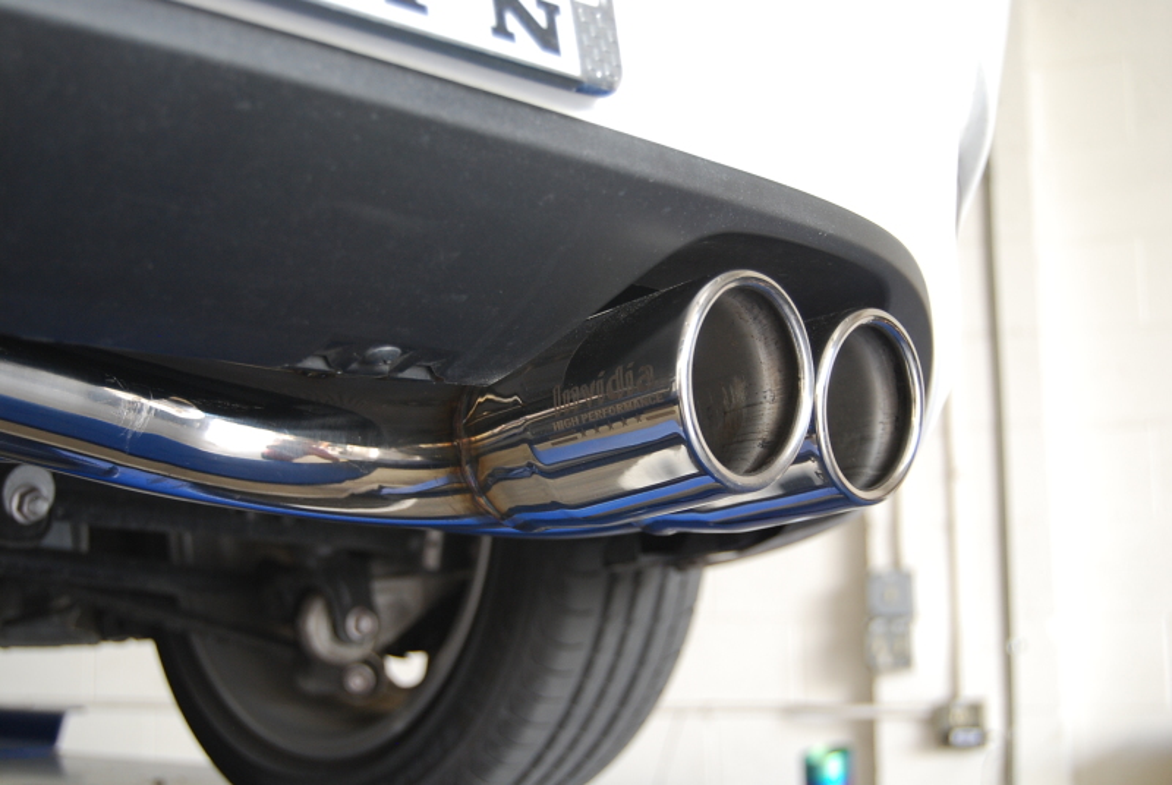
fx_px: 1663
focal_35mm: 51
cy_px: 392
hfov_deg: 38.8
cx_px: 586
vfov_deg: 26.6
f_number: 4.5
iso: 400
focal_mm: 34
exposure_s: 1/20
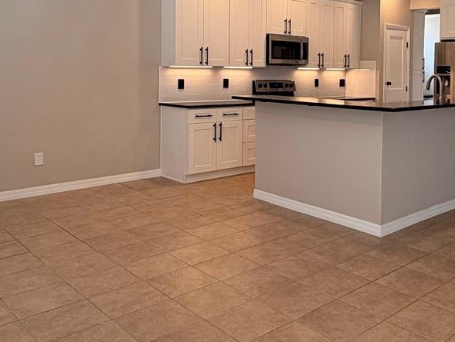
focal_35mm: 38
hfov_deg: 47.5
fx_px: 500
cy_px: 87
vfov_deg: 36.9
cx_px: 330
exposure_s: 1/120
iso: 100
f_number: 2.2
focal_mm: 2.22
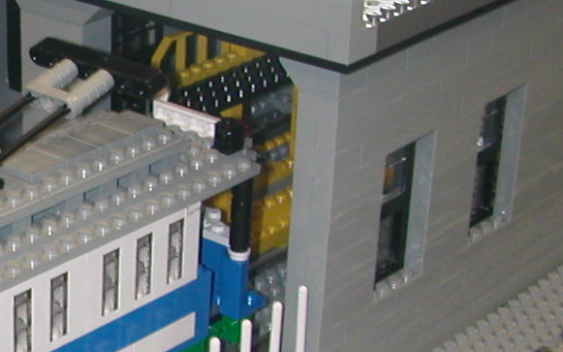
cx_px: -207
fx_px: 1657
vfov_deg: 12.0
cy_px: 305
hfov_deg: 17.8
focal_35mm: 108
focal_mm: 5.6
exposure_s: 1/30
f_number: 2.7
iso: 100
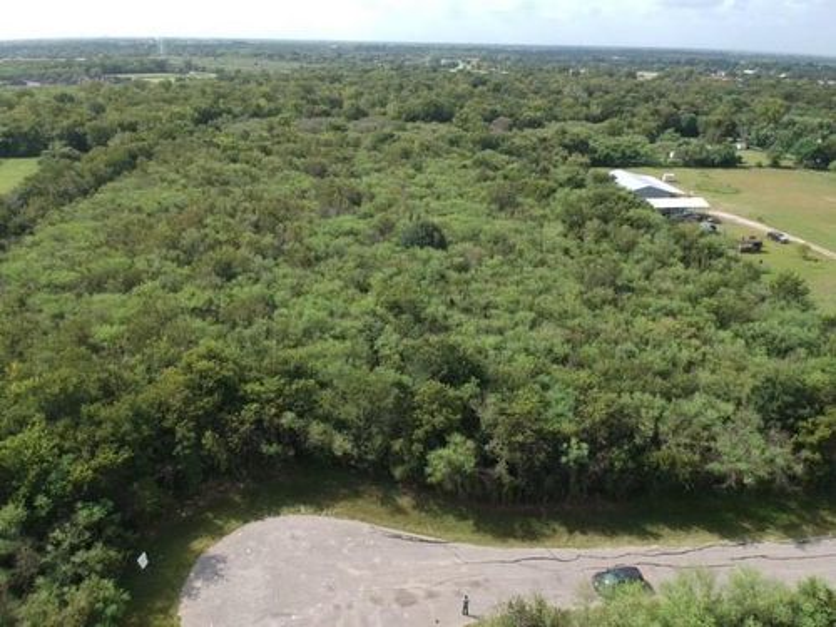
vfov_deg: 54.9
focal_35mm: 25
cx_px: 418
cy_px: 314
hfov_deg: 69.4
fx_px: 604
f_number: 2.6
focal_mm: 4.49
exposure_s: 1/640
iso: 100
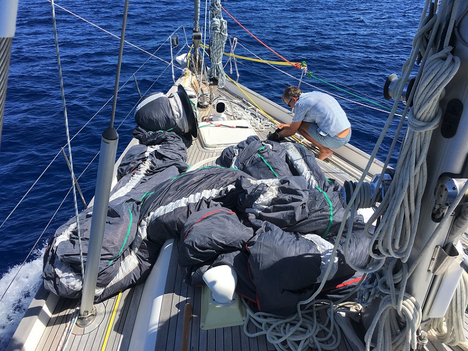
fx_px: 392
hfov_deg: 61.7
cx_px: 234
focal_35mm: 29
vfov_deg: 48.2
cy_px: 176
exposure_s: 1/1972
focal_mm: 4.15
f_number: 2.2
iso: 25
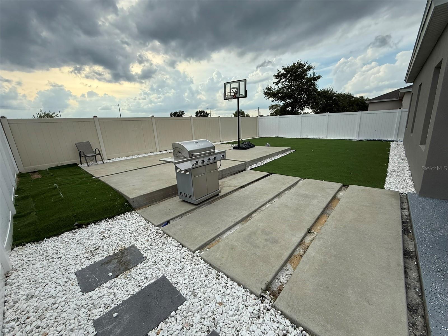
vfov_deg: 85.7
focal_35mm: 14
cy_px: 168
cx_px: 224
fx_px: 181
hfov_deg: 102.1
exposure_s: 1/1497
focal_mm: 2.22
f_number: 2.2
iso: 64
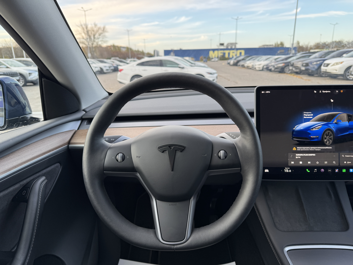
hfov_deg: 71.6
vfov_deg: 56.8
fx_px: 245
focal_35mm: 24
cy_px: 132
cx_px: 176
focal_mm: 6.76
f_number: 1.78
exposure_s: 1/121
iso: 64
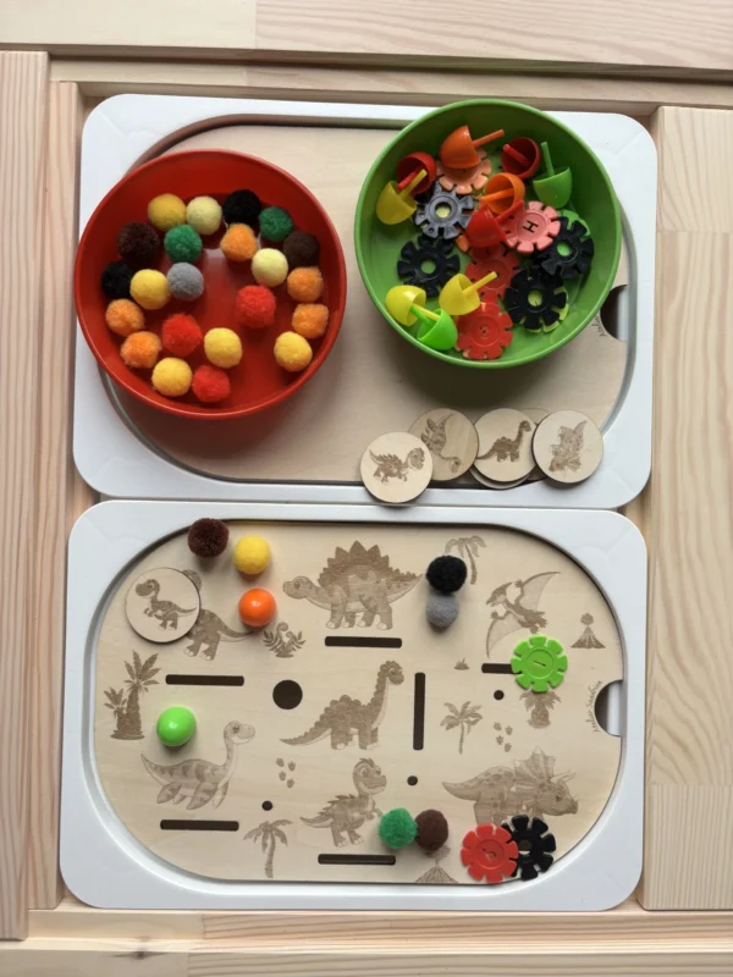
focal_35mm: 26
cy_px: 488
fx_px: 734
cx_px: 366
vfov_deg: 67.3
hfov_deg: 53.1
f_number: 1.6
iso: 50
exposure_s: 1/121
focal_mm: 5.96
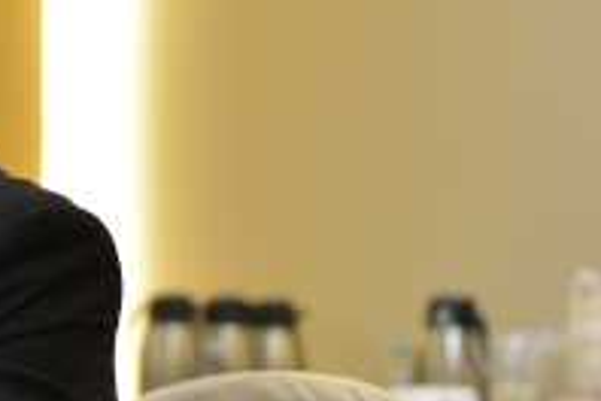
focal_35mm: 178
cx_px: -267
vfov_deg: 7.7
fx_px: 2971
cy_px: 196
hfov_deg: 11.1
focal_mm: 44
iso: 125
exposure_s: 1/20
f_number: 2.8
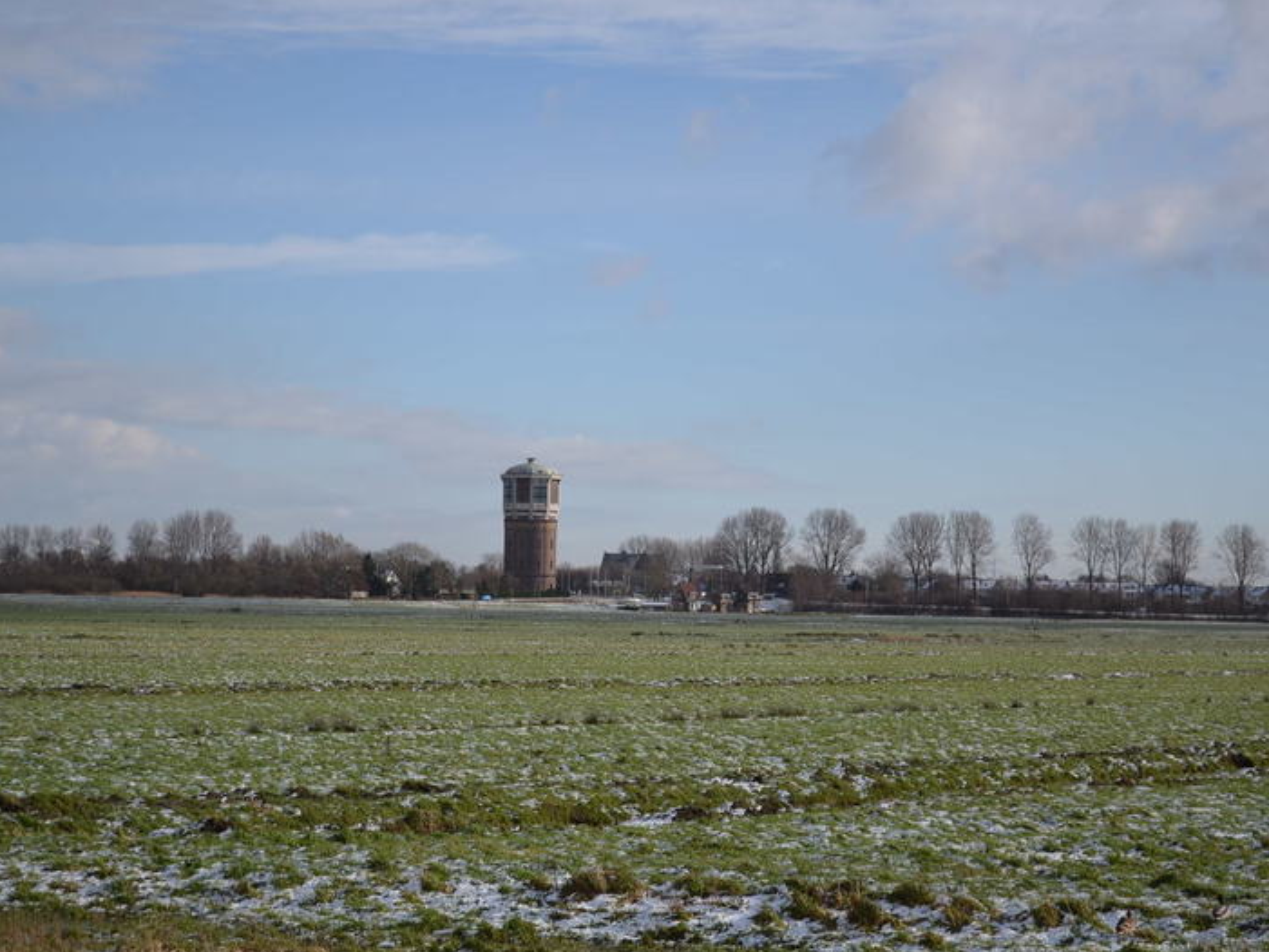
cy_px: 479
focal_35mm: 91
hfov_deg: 21.6
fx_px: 3320
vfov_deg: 16.3
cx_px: 547
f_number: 5.6
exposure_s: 1/1000
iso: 200
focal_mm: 55
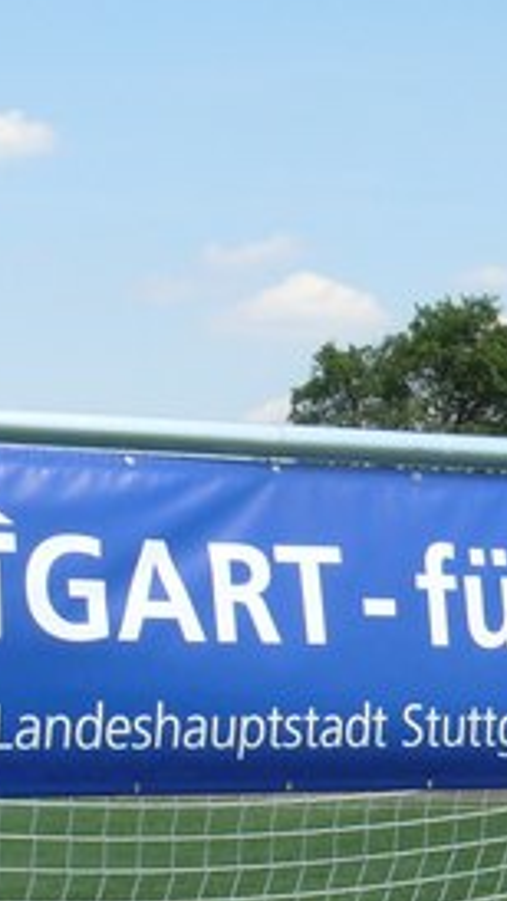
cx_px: 856
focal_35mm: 139
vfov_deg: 15.2
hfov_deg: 8.4
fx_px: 3324
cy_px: 865
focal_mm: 7.4
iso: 100
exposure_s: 1/320
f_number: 5.6
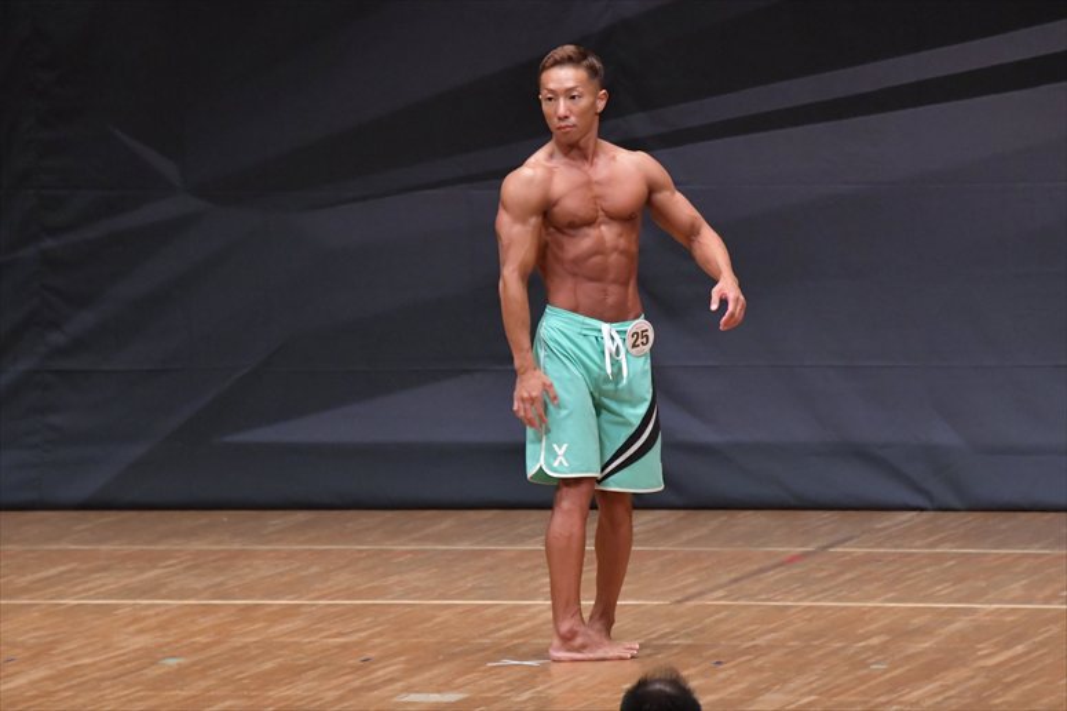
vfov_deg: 4.6
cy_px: 356
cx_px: 534
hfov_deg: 6.9
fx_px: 8887
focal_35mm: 300
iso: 6400
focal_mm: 200
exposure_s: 1/400
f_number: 5.6
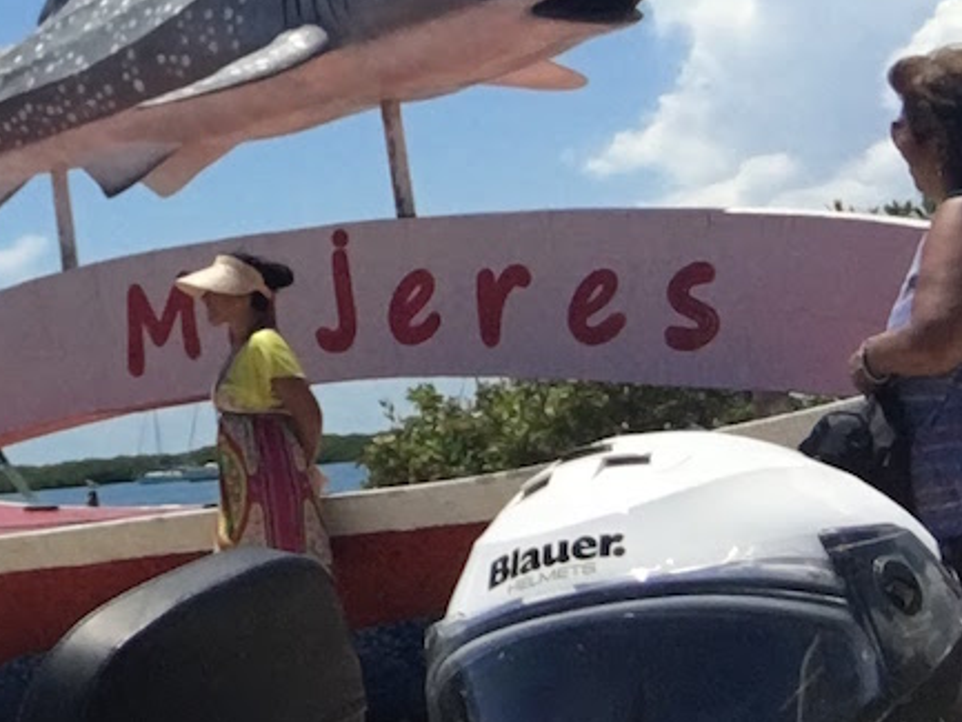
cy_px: -127
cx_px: -298
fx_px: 2863
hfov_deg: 17.8
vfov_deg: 14.0
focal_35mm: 103
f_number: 2.2
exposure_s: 1/3226
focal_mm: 2.65
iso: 32
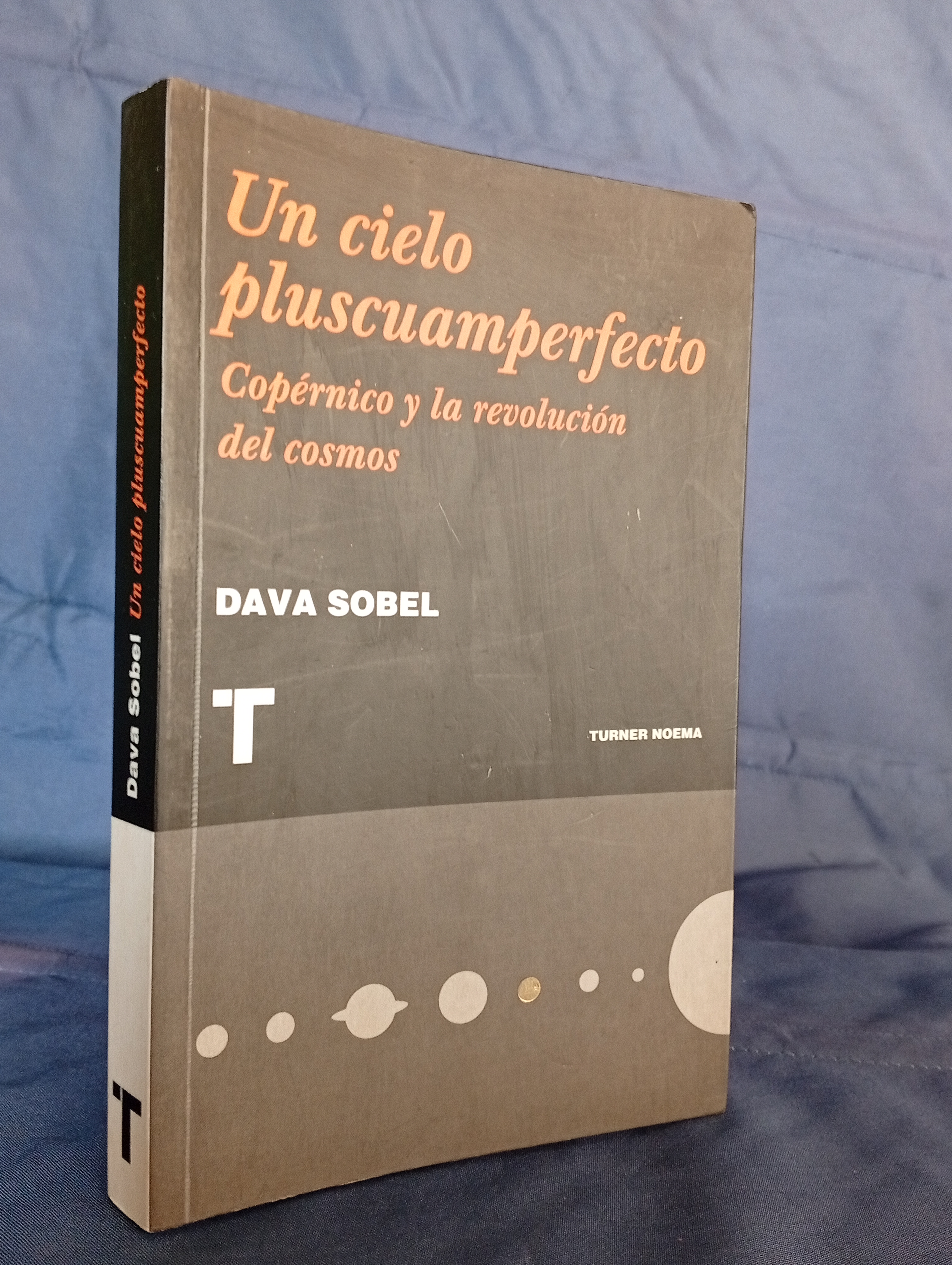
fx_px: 1170
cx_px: 476
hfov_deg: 44.3
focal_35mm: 32
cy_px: 632
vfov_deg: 56.7
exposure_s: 1/33.3
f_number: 1.8
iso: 505
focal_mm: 3.98
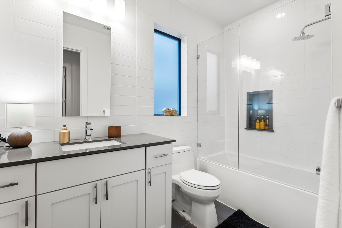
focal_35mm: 16
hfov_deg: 96.7
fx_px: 152
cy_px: 114
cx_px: 171
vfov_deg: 73.7
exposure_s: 1/2.5
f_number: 8
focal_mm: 16
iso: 125
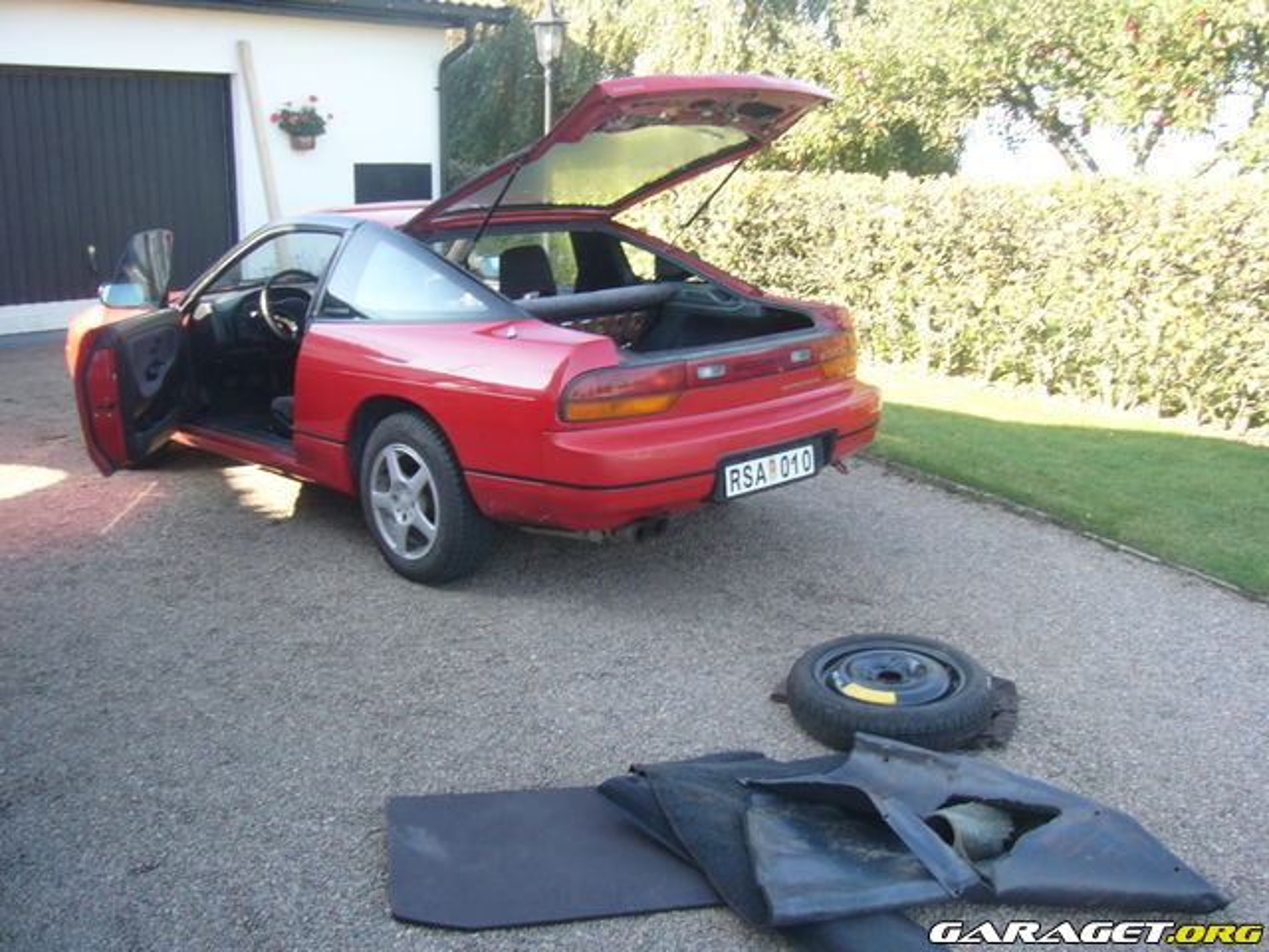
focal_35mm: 35
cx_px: 634
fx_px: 1283
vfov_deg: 40.7
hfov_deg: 52.6
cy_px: 476
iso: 100
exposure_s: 1/20
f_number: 2.8
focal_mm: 5.8
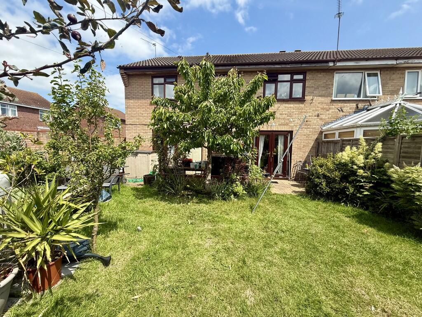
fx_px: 171
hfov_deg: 102.1
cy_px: 158
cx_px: 211
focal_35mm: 14
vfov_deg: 85.7
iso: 50
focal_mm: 2.22
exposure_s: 1/985
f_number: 2.2
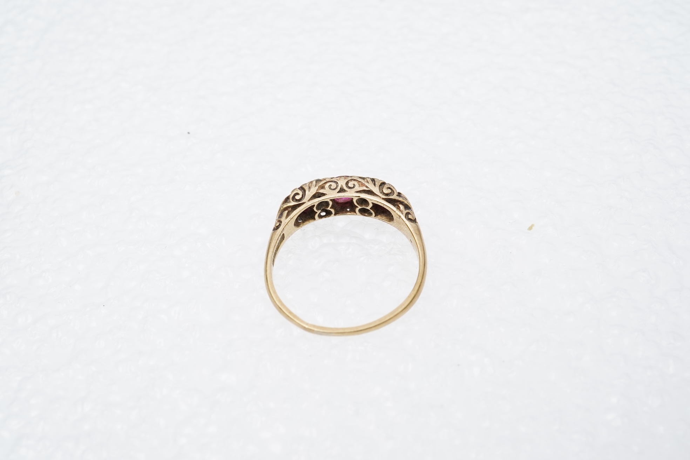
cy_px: 230
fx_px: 862
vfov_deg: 29.9
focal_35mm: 45
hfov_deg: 43.6
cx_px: 345
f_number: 20
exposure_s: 1/125
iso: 640
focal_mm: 30
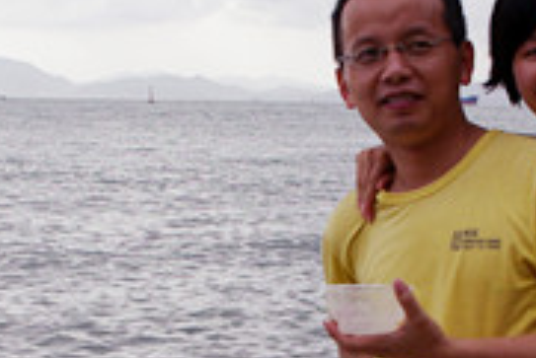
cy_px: 425
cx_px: 338
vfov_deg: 9.9
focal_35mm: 137
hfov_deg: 14.9
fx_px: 2041
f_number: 7.1
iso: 200
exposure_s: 1/320
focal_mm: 21.25
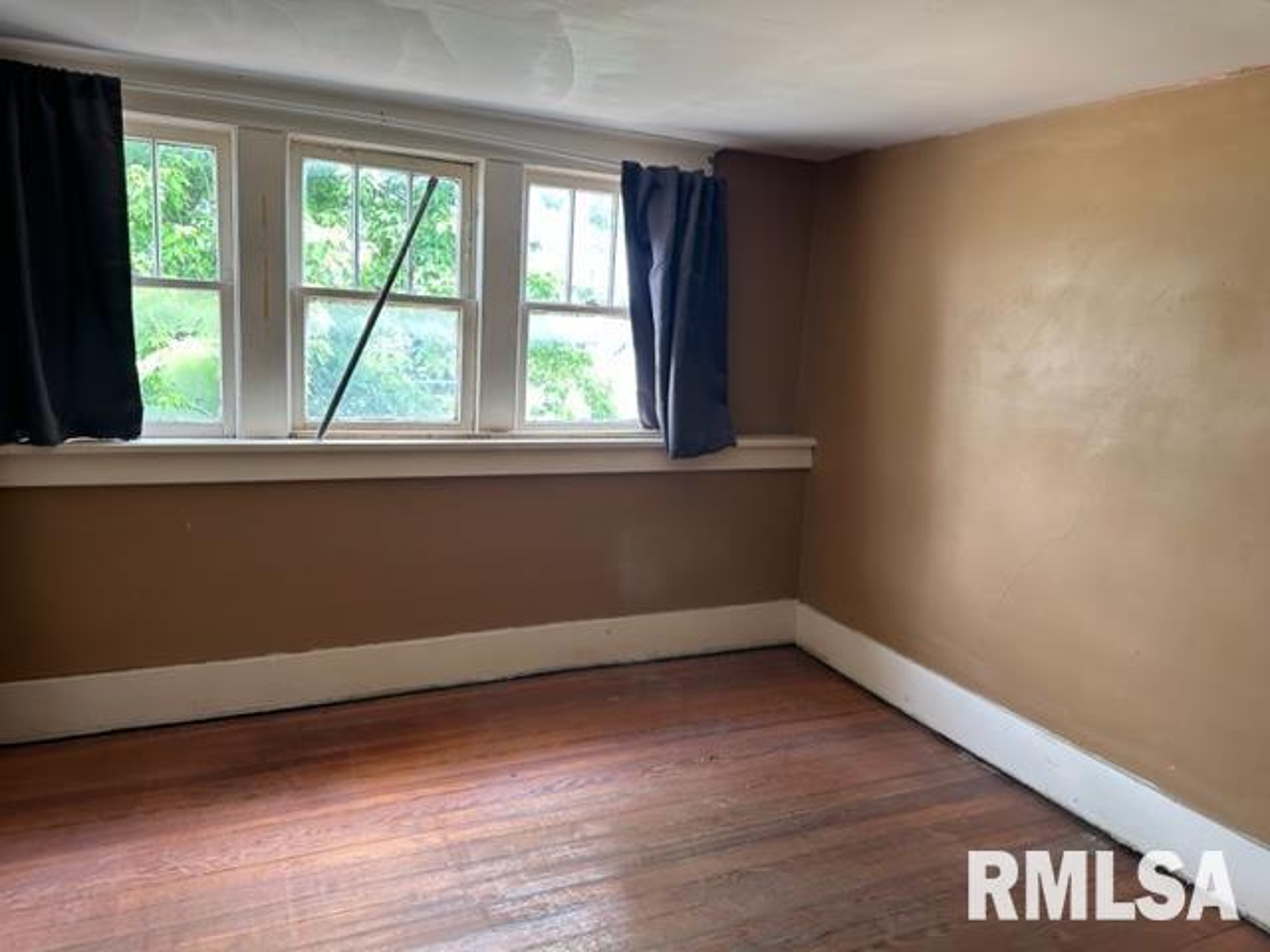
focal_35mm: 24
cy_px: 476
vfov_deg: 56.8
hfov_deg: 71.6
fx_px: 881
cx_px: 635
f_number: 1.78
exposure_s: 1/121
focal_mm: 6.86
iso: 160
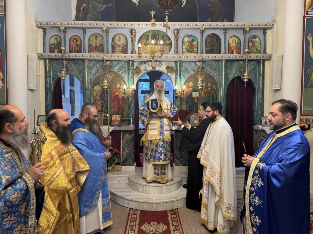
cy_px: 117
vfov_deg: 56.8
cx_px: 156
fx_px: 217
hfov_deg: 71.6
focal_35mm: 24
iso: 160
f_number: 1.78
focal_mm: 6.76
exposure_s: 1/100
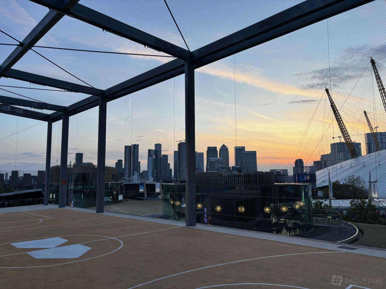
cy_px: 144
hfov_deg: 67.3
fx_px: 290
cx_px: 193
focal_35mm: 26
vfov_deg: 53.1
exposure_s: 1/205
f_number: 1.6
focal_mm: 5.96
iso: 40
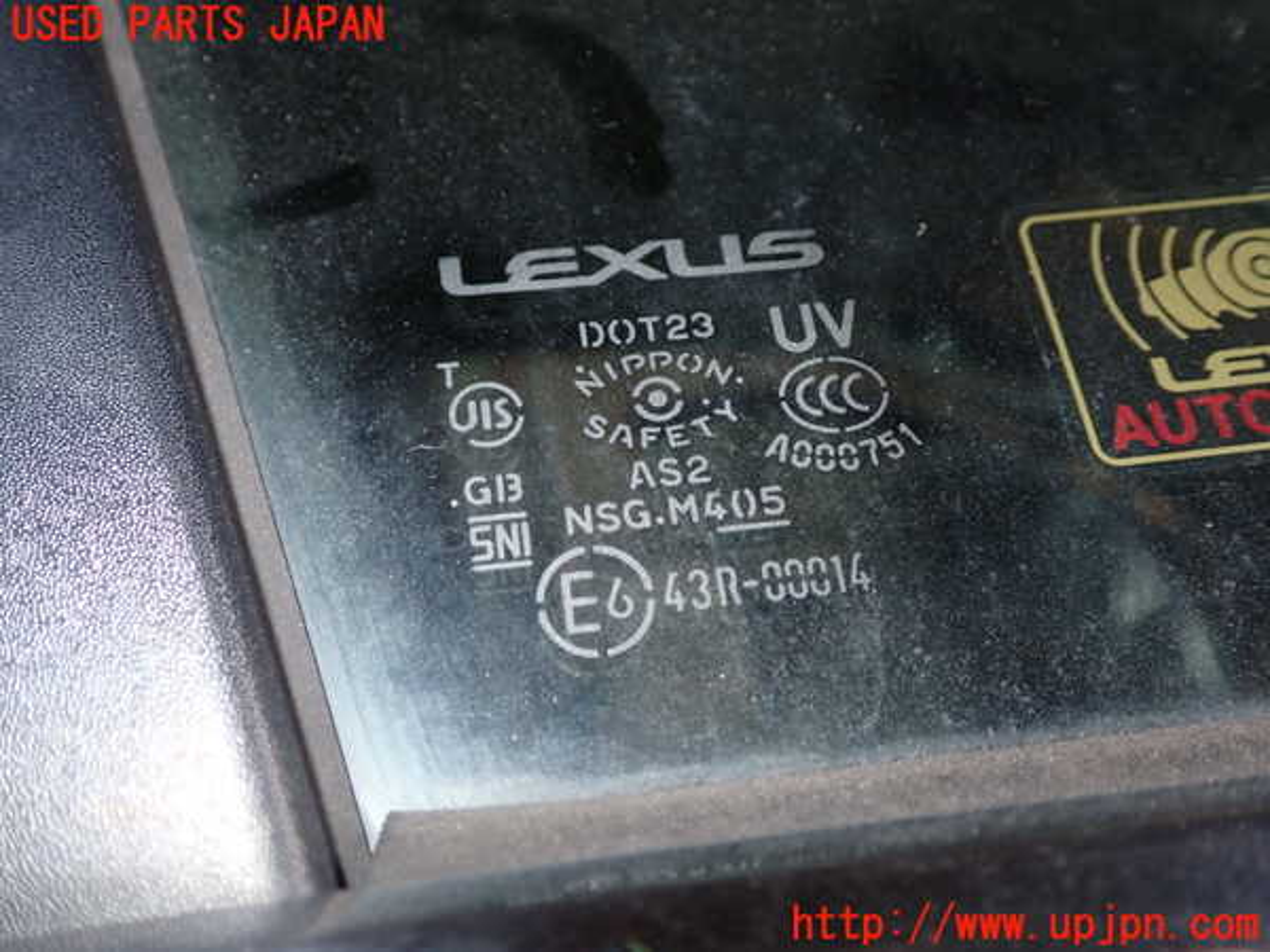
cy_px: 476
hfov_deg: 51.4
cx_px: 635
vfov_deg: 39.7
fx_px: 1321
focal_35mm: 36
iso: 200
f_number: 7.1
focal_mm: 6.37
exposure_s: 1/40
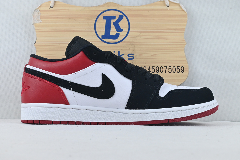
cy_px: 80
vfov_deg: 27.7
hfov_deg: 40.5
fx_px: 325
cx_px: 120
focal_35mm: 49
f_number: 10
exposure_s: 1/160
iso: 1000
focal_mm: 32.5
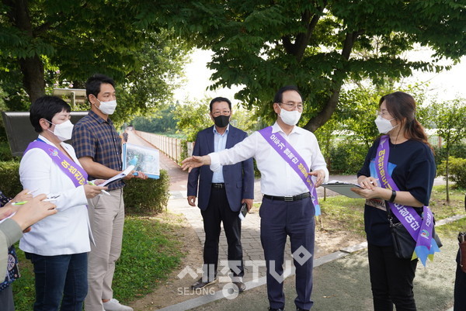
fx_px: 415
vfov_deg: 41.2
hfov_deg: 58.7
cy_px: 156
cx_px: 233
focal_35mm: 32
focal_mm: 32
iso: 500
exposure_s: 1/500
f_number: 5.6
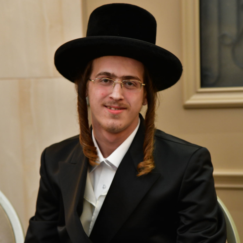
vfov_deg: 11.3
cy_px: 143
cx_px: 121
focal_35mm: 154
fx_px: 1223
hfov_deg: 11.3
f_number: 5.6
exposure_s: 1/100
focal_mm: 120
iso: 2500
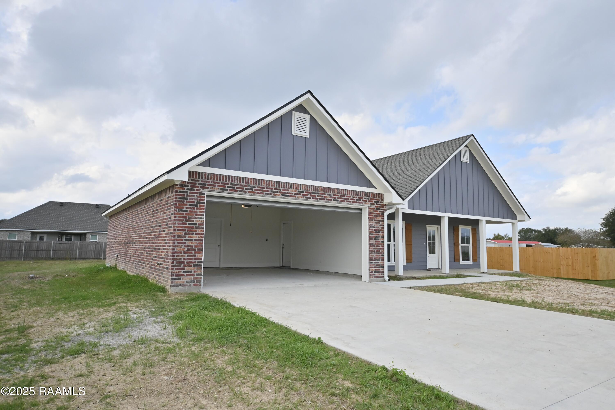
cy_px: 205
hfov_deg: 77.3
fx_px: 384
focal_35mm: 22
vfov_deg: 56.1
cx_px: 308
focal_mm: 15
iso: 320
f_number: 4
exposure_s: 1/4000
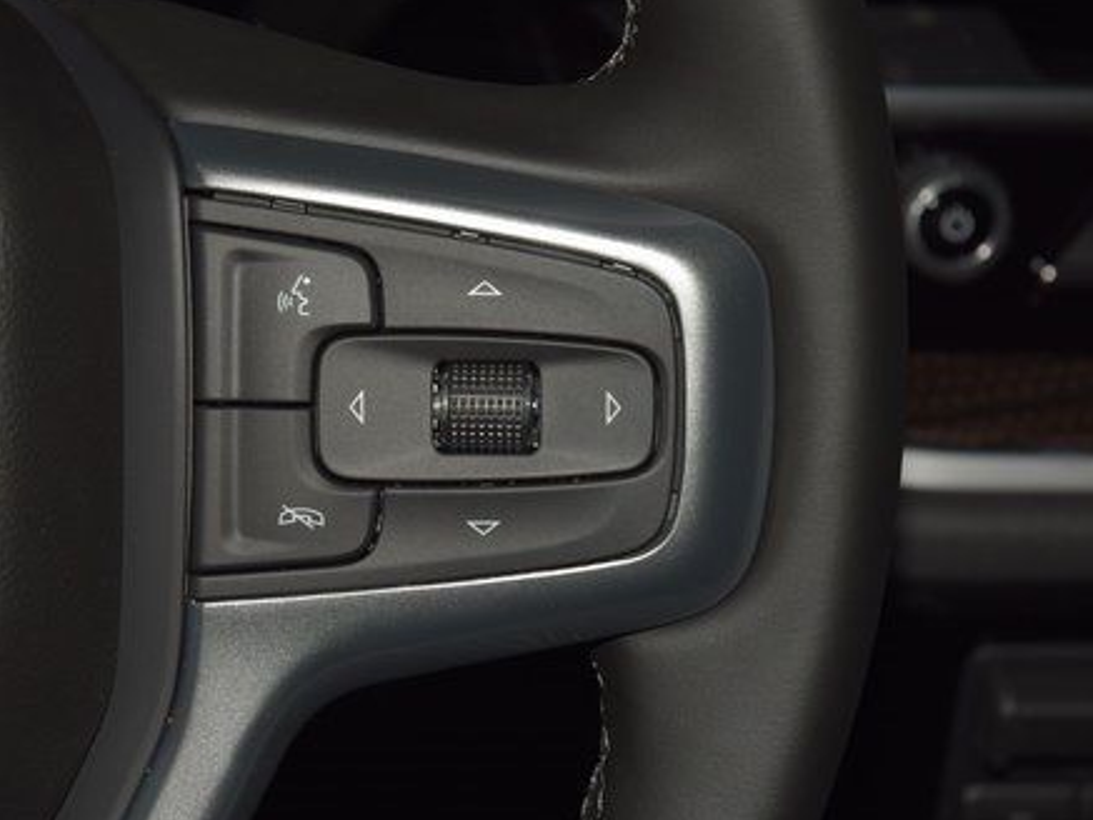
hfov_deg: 13.3
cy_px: 361
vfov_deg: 10.0
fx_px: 4674
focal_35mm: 148
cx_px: 438
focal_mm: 70
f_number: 8
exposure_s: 1/125
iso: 100
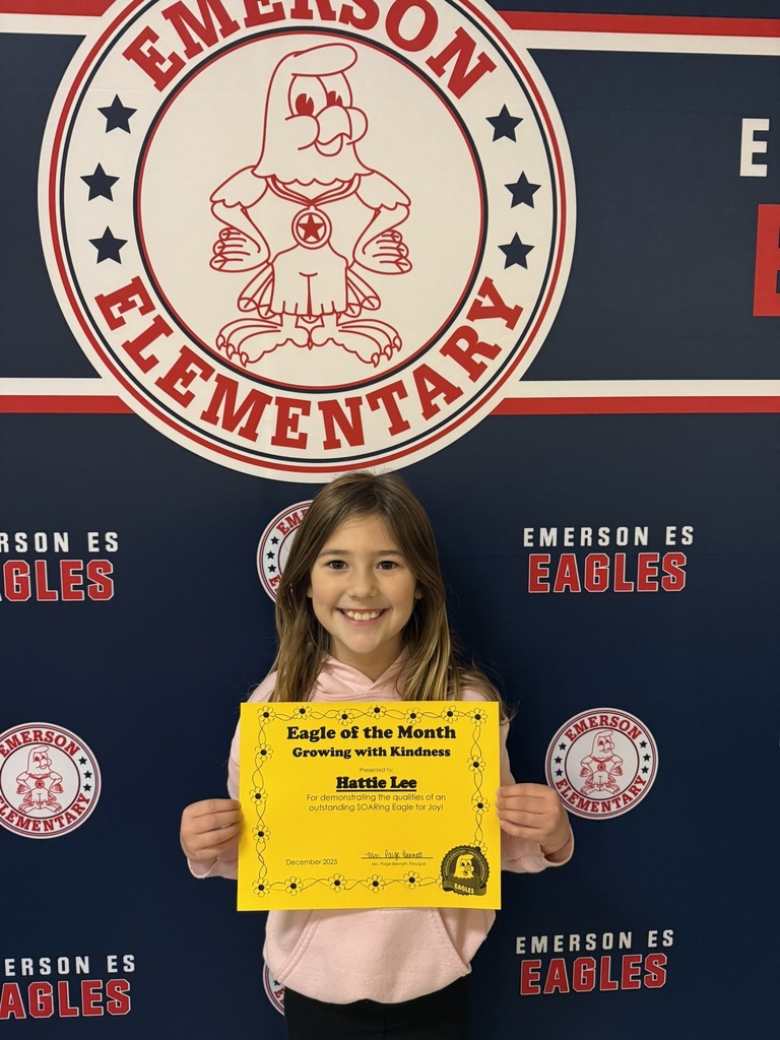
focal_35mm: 24
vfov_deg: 71.6
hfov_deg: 56.8
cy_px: 520
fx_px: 721
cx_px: 390
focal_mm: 6.76
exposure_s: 1/60
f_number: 1.78
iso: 320
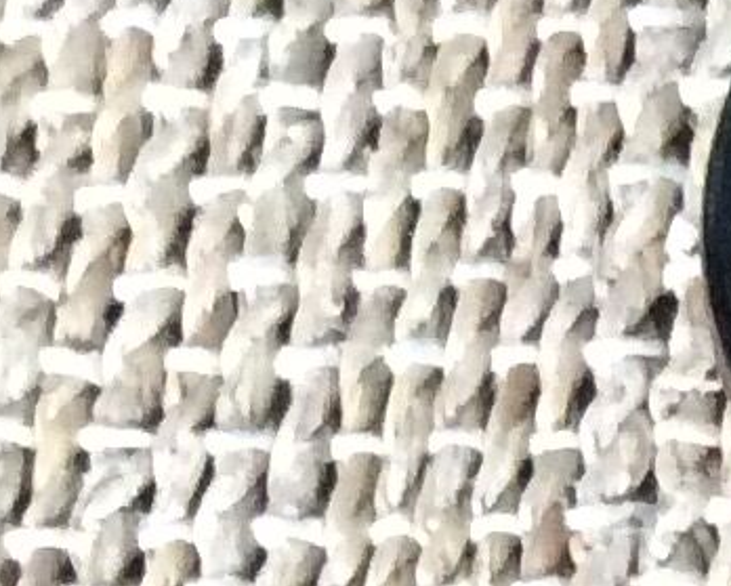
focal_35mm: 232
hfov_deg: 6.9
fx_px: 5023
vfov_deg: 6.5
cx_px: 2643
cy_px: 1077
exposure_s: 1/17
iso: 320
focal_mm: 3.3
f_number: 2.4
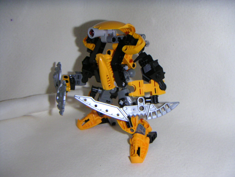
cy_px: 88
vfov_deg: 38.7
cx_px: 118
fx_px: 251
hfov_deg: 50.1
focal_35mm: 37
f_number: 6.7
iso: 200
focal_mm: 4.8
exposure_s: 1/45
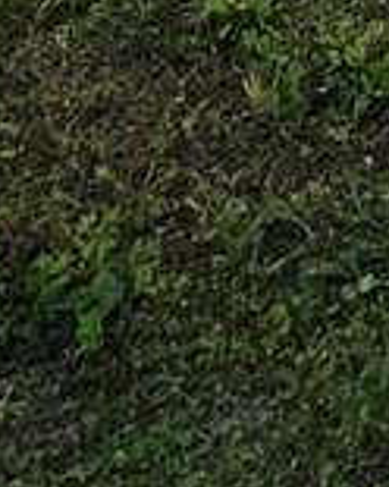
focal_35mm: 232
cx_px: 1016
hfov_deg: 6.3
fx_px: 3339
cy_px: -1062
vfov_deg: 7.2
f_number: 1.7
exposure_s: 1/1073
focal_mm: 6.3
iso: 20
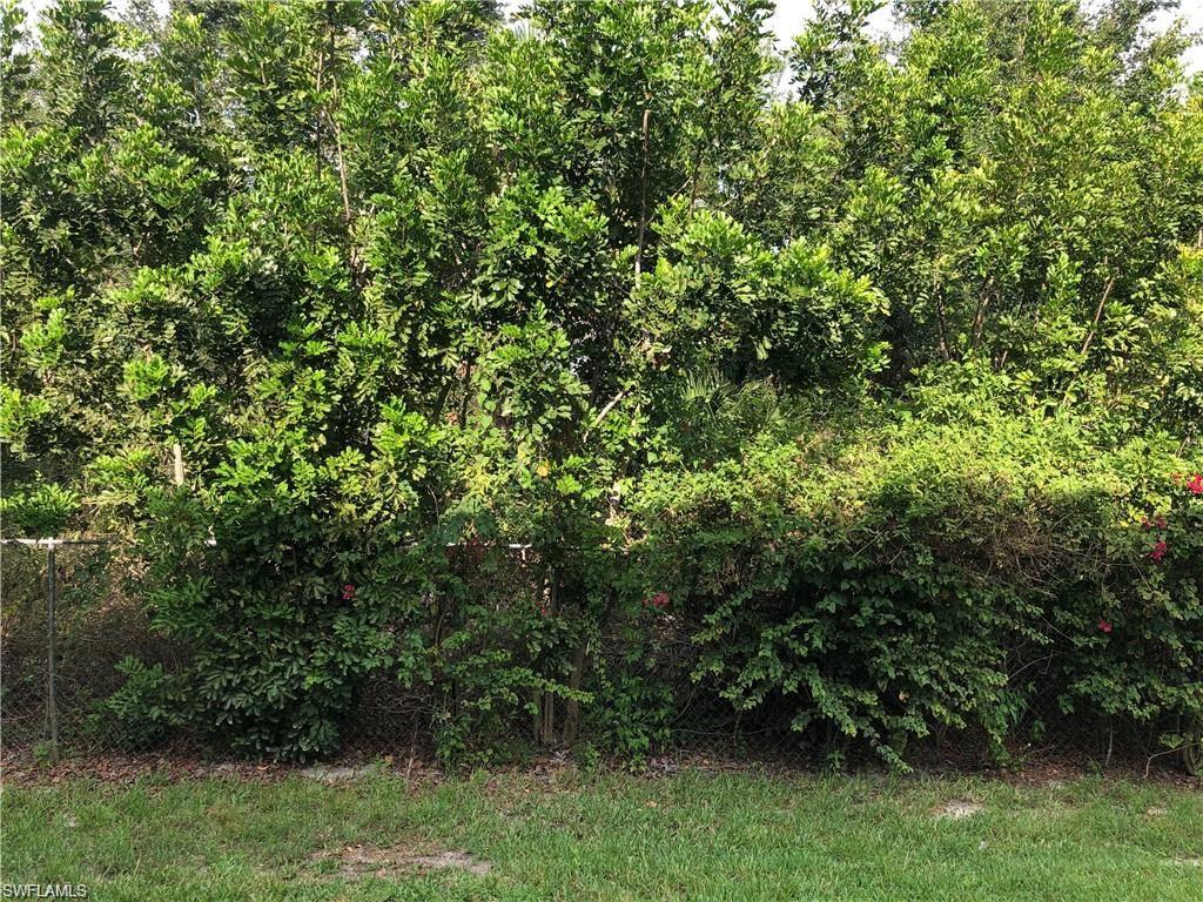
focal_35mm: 28
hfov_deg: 63.4
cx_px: 602
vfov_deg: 49.7
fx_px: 973
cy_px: 451
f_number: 1.8
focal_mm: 4
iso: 20
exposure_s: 1/381
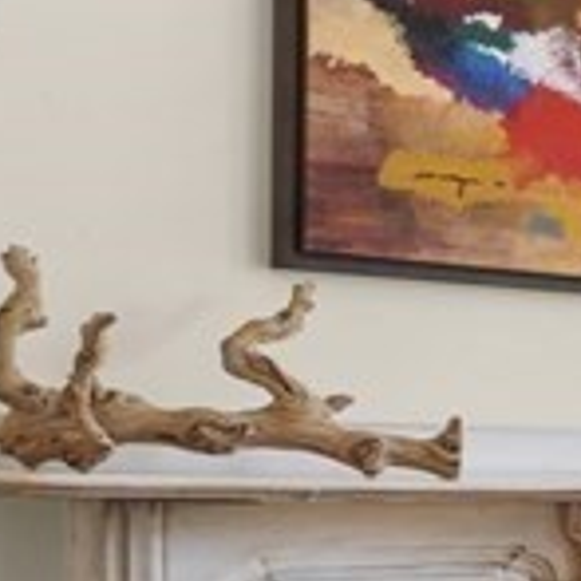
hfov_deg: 10.6
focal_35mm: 89
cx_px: 1869
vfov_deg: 19.3
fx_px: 1690
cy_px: 458
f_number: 8
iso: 320
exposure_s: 1/1.67
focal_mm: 10
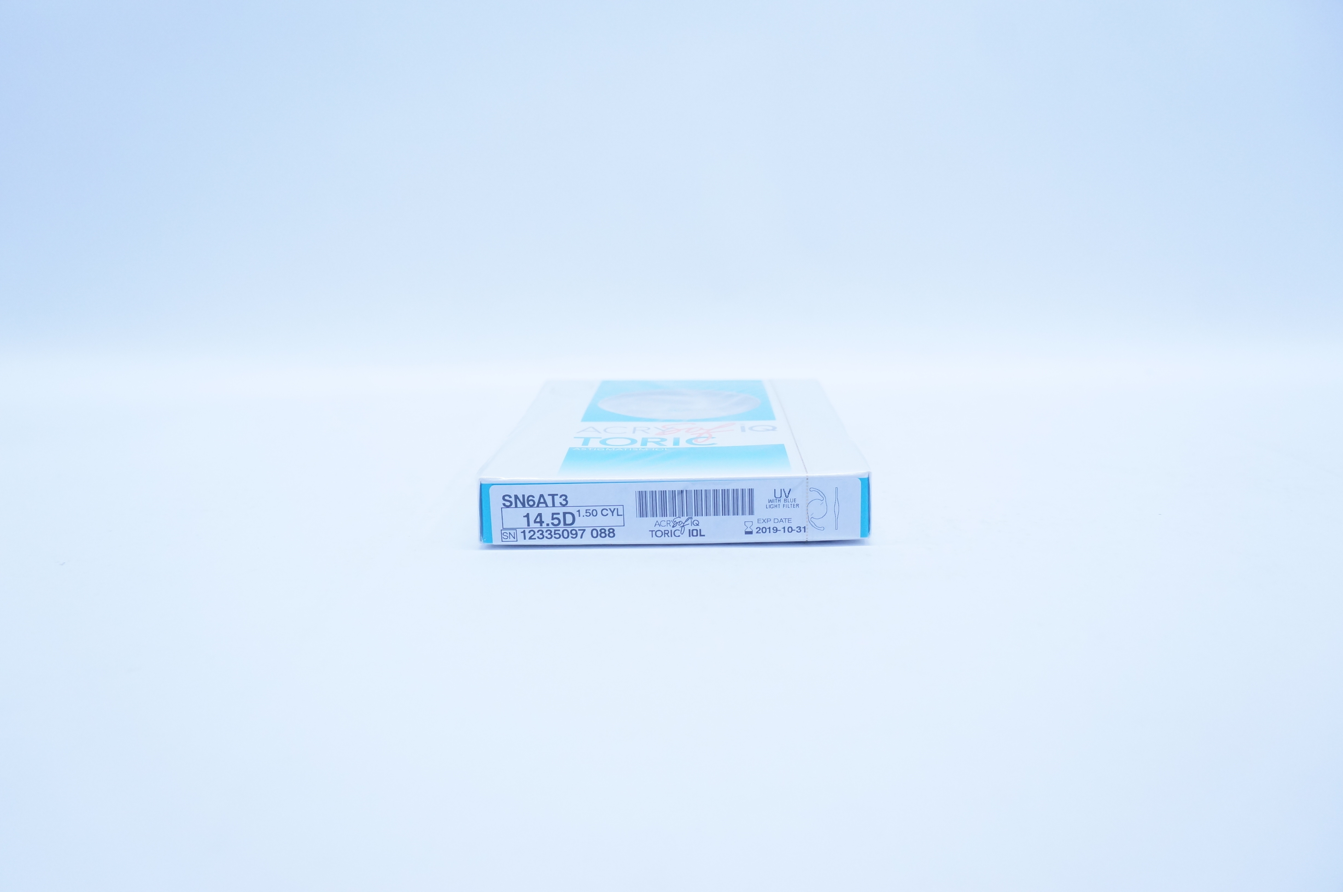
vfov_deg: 43.5
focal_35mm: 30
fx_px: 1118
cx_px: 672
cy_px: 446
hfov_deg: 62.0
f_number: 4.5
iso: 800
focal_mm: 20
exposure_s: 1/250
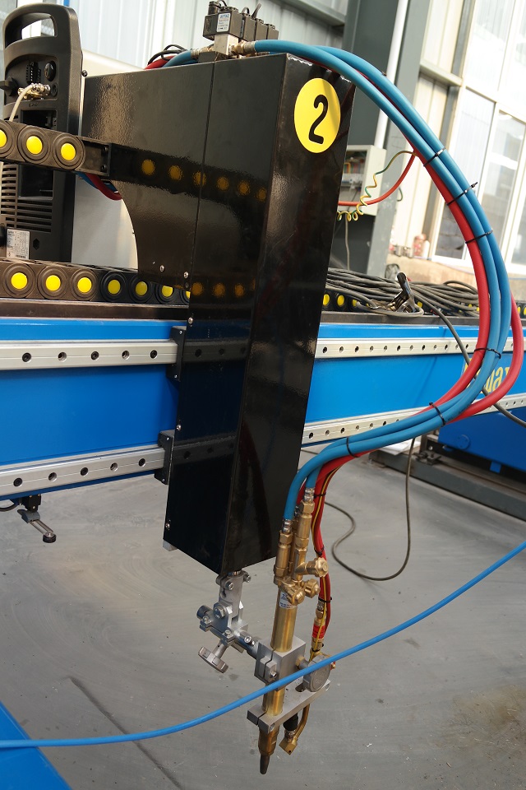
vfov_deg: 61.9
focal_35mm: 30
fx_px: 657
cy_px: 395
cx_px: 263
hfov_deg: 43.6
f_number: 3.5
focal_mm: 20
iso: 200
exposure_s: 1/60
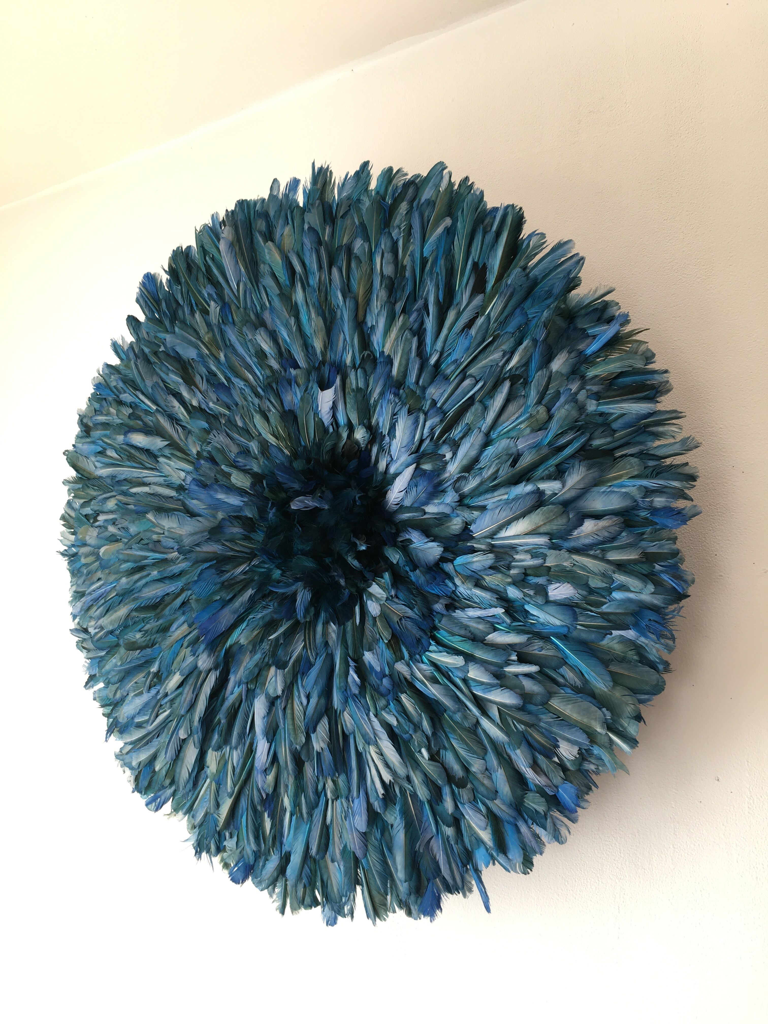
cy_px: 512
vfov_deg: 61.7
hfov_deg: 48.2
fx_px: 858
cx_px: 384
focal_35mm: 29
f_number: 2.2
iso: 32
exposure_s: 1/33
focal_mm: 4.15
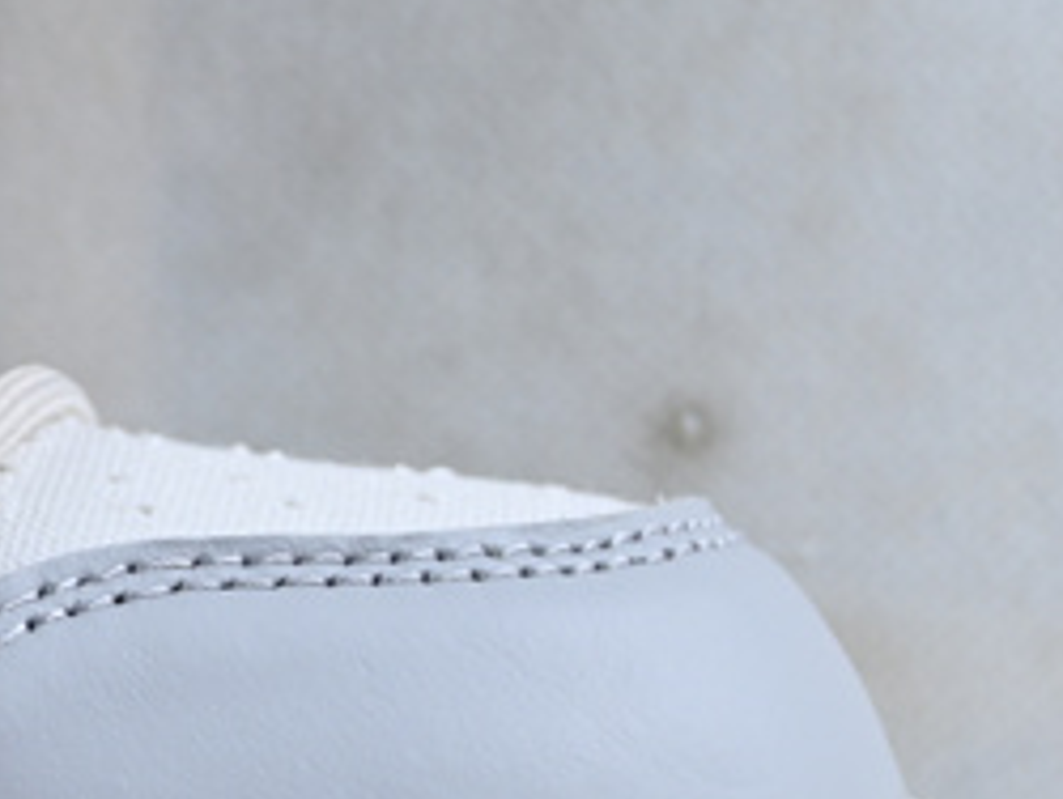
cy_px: 434
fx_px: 7223
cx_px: -1271
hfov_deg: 7.9
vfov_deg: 6.3
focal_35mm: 235
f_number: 5
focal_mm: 34
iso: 100
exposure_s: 1/50
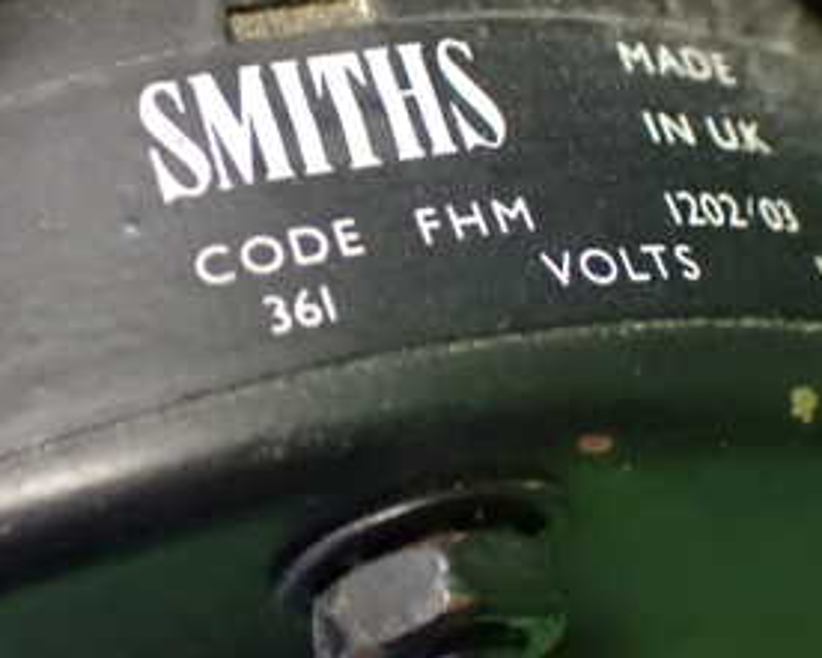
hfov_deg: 21.9
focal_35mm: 87
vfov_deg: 17.6
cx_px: 295
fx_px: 2117
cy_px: 235
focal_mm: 7.31
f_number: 2.8
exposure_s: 1/40
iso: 1600
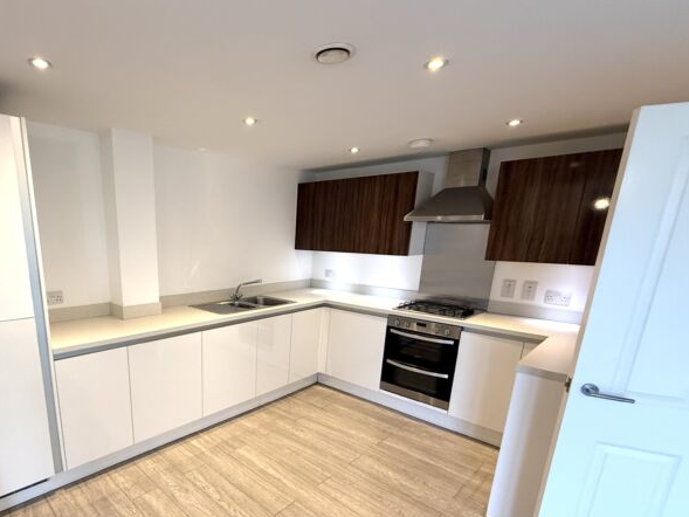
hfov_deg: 82.2
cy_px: 329
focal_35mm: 19
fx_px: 378
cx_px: 239
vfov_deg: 67.5
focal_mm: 2.22
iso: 250
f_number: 2.2
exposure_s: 1/100
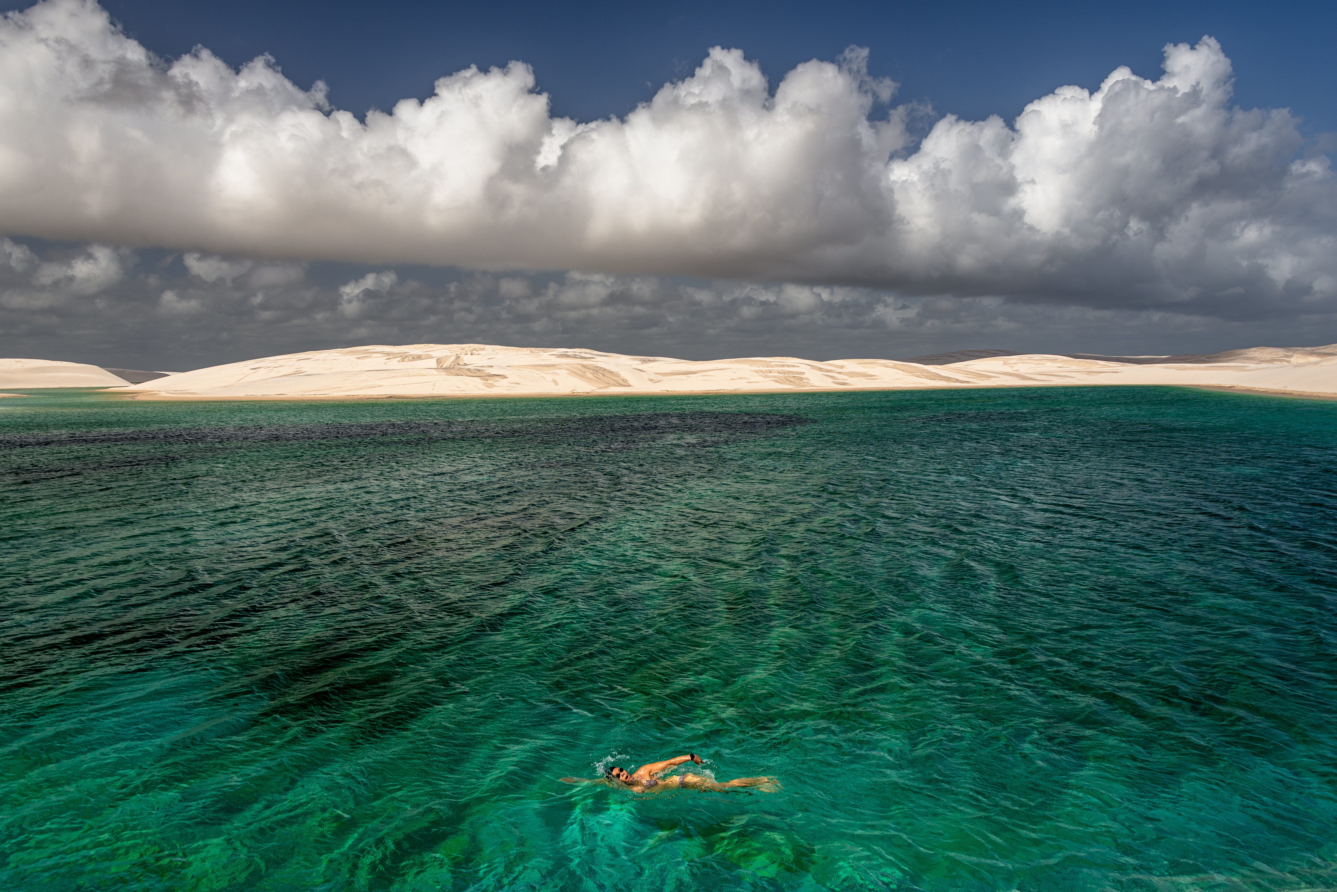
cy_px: 446
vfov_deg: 46.4
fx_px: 1040
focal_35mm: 28
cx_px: 668
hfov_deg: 65.5
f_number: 8
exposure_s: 1/320
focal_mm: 28
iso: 200
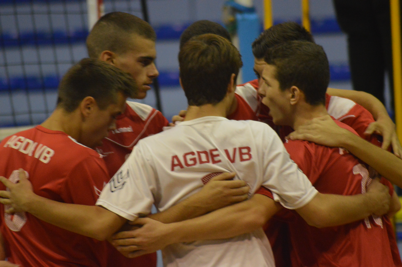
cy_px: 134
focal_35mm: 450
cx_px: 201
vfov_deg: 3.0
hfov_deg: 4.6
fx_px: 5020
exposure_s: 1/200
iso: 3200
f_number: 5.6
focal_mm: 300
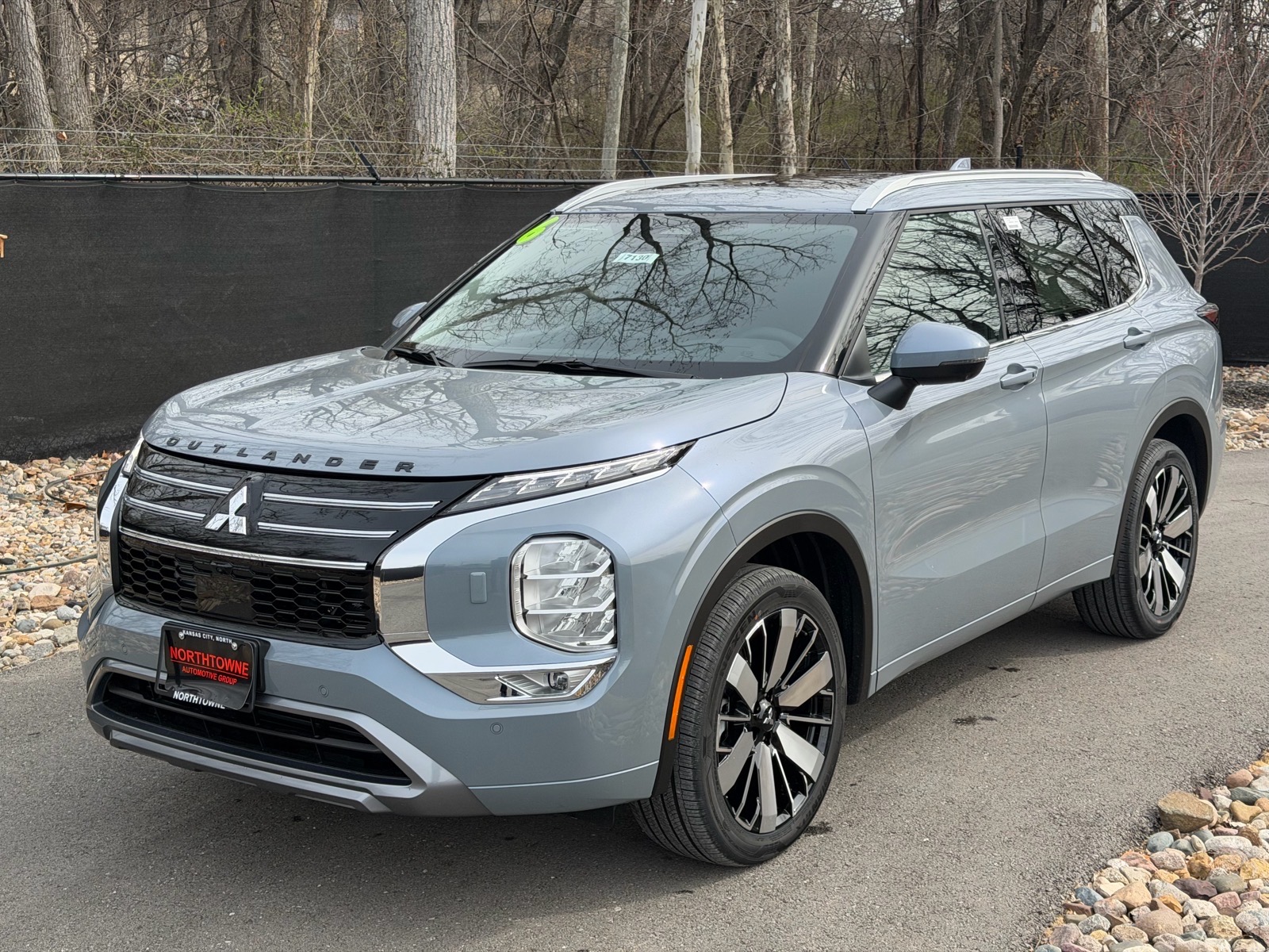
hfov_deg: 39.7
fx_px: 1760
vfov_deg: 30.3
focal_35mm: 48
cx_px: 634
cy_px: 476
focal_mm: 6.76
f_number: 1.78
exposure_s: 1/2415
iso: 80
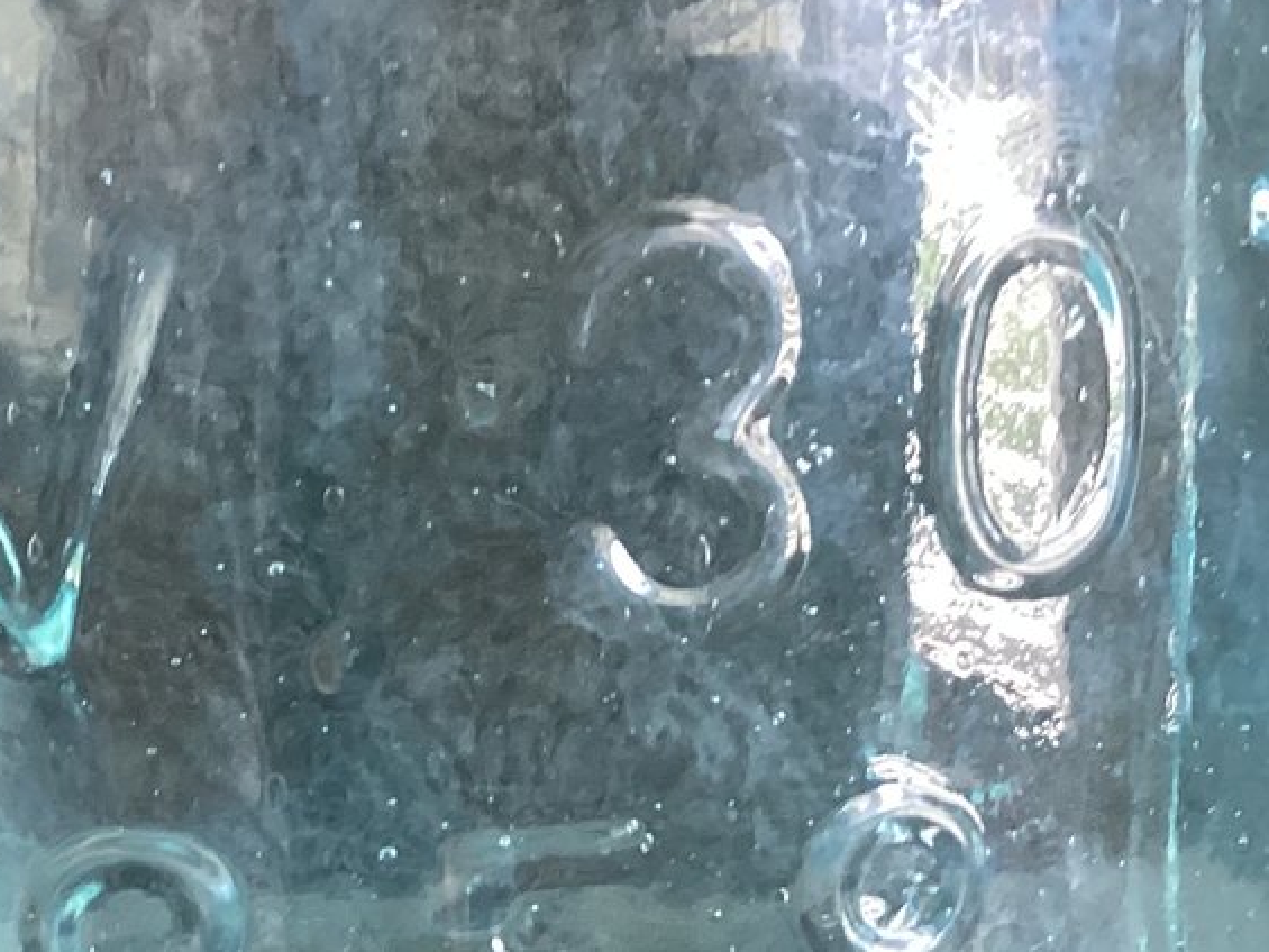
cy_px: 1047
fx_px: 3043
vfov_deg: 17.2
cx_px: 426
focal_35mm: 83
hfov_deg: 23.5
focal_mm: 3.3
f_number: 2.4
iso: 160
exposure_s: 1/50
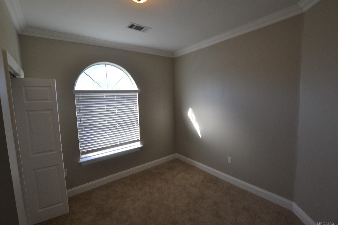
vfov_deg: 77.3
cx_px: 169
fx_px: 141
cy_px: 112
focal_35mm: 15
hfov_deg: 100.4
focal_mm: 10
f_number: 5.6
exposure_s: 1/125
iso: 180
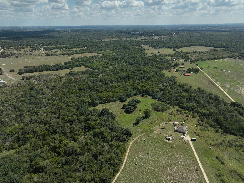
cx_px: 122
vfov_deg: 56.8
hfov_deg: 71.6
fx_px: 169
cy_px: 92
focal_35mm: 24
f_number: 2.8
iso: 130
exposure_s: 1/4000
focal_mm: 12.29
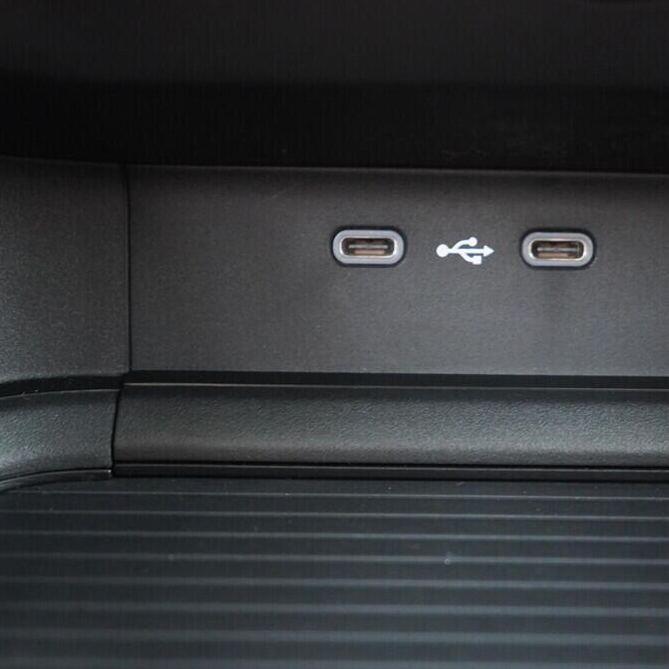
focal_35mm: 47
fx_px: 1028
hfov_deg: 35.9
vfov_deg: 36.1
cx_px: 414
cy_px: 340
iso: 4000
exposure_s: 1/40
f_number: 2.8
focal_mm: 24
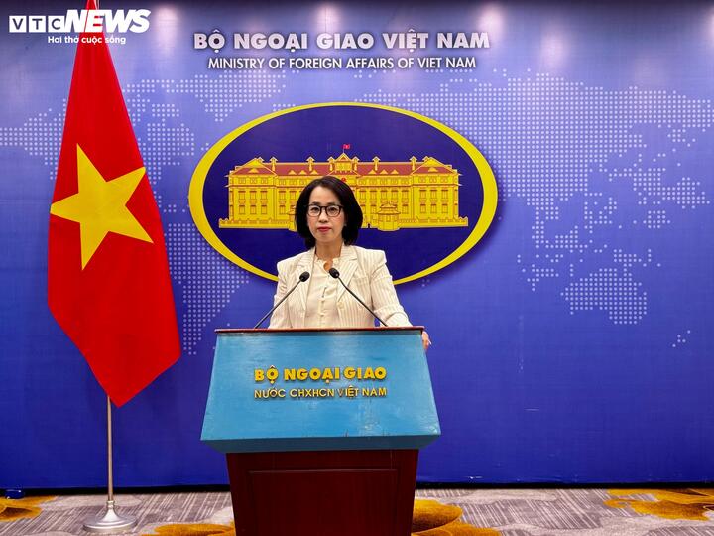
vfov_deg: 30.3
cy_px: 268
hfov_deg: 39.7
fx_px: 990
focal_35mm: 48
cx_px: 357
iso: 100
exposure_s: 1/50
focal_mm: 6.76
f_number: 1.78
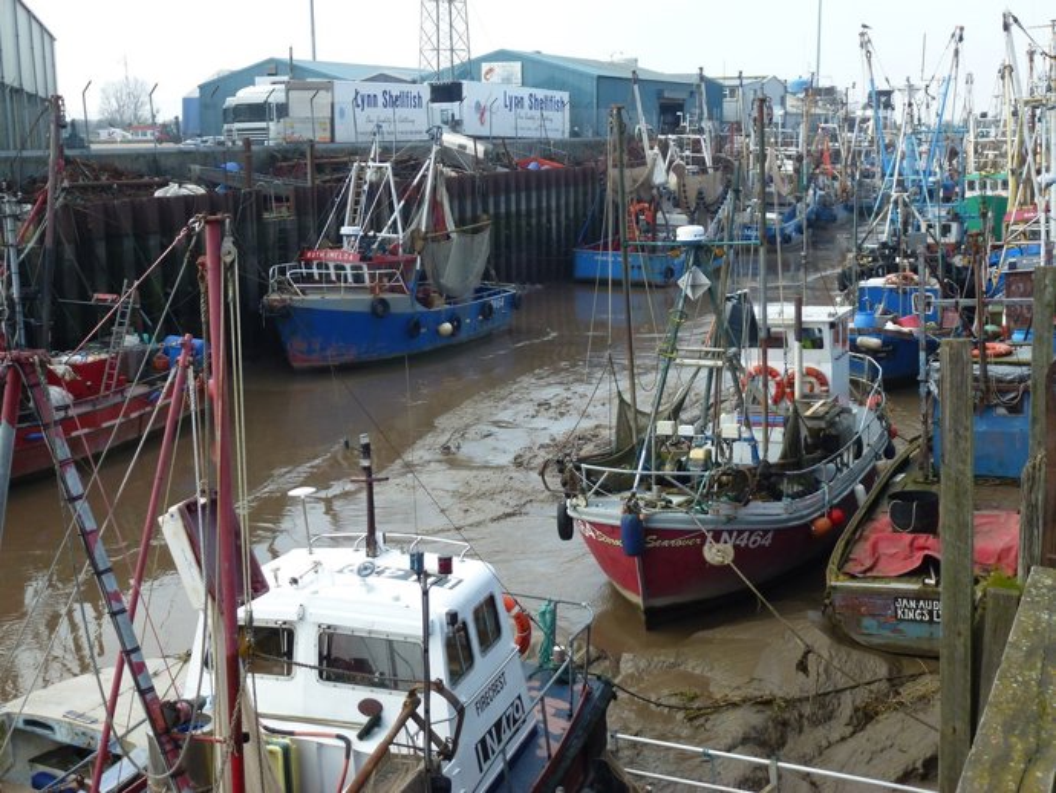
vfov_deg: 35.2
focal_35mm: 41
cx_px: 528
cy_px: 396
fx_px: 1251
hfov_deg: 45.8
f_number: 3.9
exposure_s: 1/320
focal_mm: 7.4
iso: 100
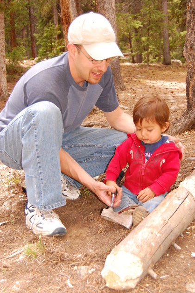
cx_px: 98
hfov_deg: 26.0
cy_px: 146
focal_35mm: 52
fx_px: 422
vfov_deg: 38.2
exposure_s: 1/160
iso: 400
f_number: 4.5
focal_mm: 34
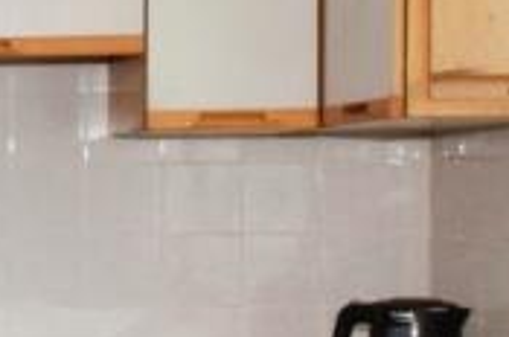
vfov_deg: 15.5
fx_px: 1242
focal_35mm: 88
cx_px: -489
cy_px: 184
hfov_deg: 17.3
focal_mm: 10
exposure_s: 1/60
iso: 1000
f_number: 20
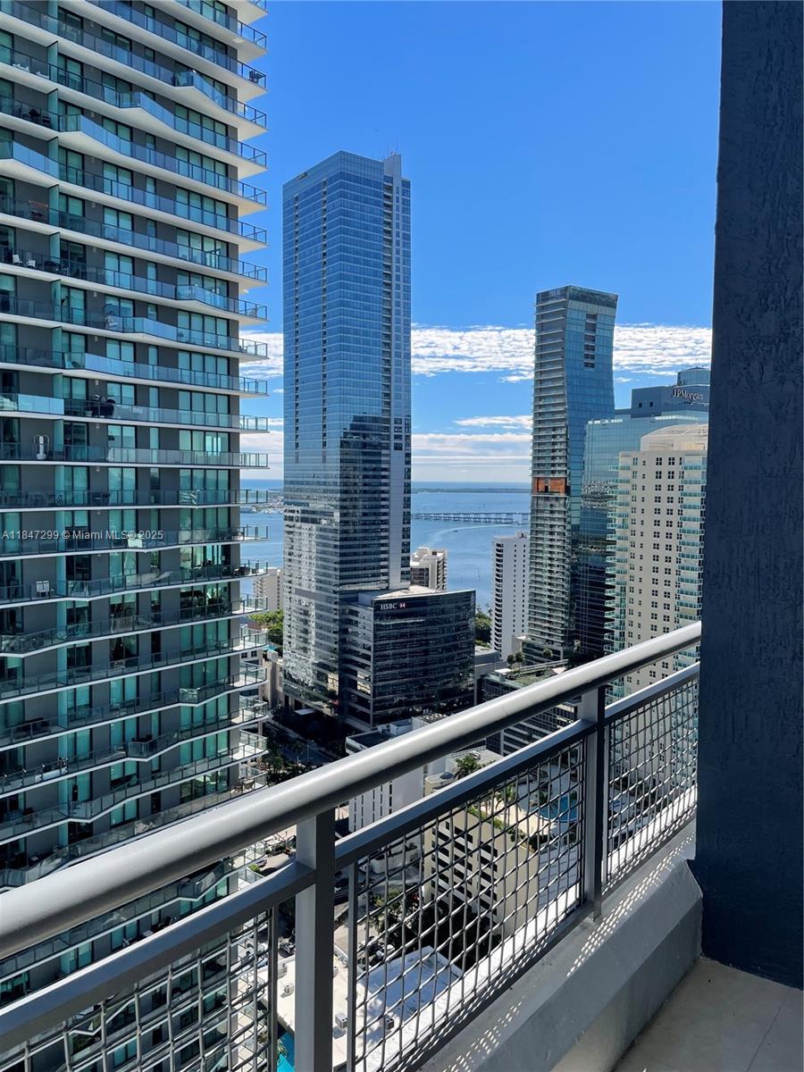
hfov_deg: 53.1
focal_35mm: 26
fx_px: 805
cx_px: 402
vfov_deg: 67.3
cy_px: 536
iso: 32
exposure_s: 1/3300
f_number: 1.6
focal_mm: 4.2
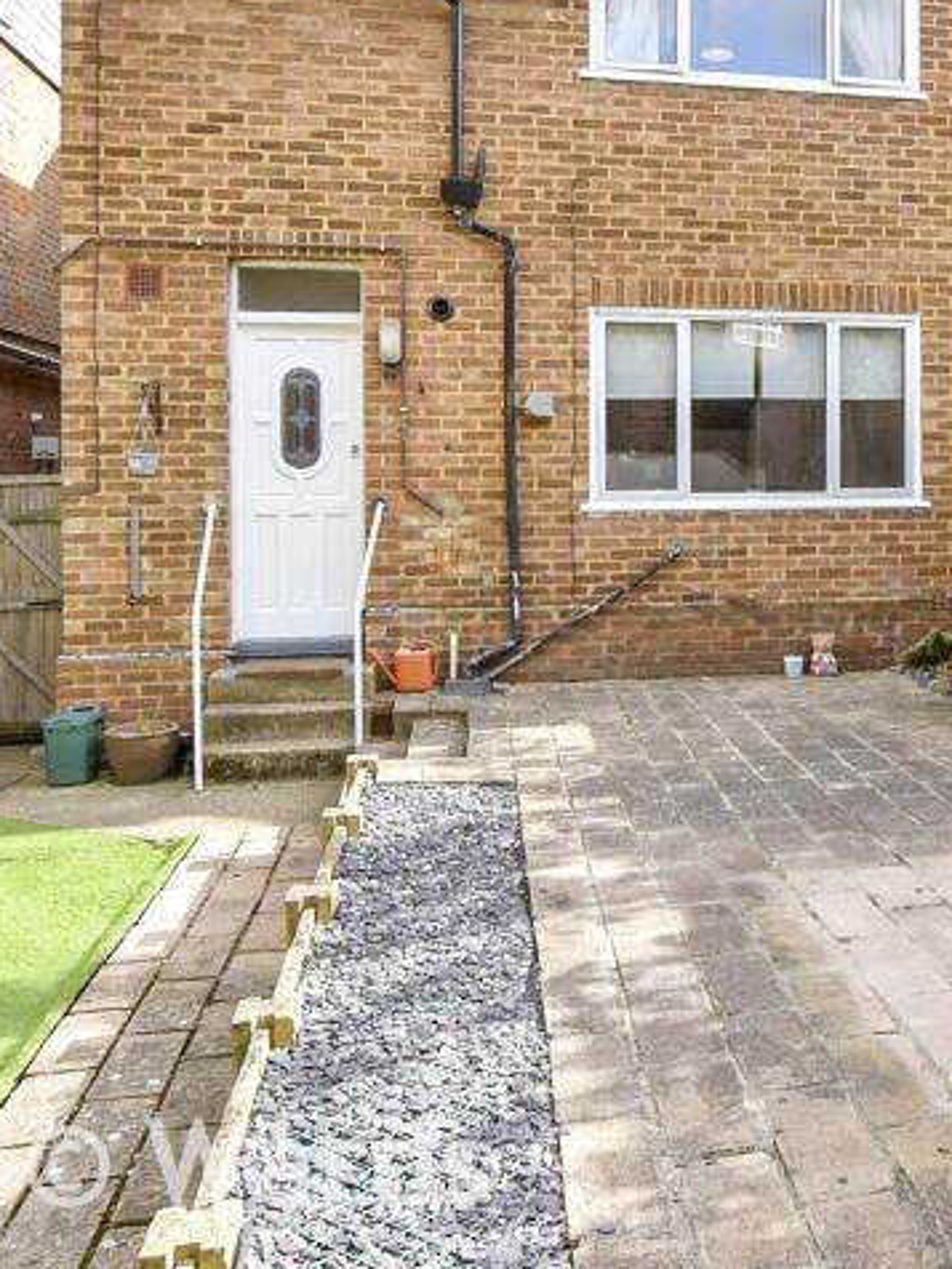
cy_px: 540
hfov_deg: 40.8
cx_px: 912
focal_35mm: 31
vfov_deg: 58.1
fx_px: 1137
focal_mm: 10
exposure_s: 1/250
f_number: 6.3
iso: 160
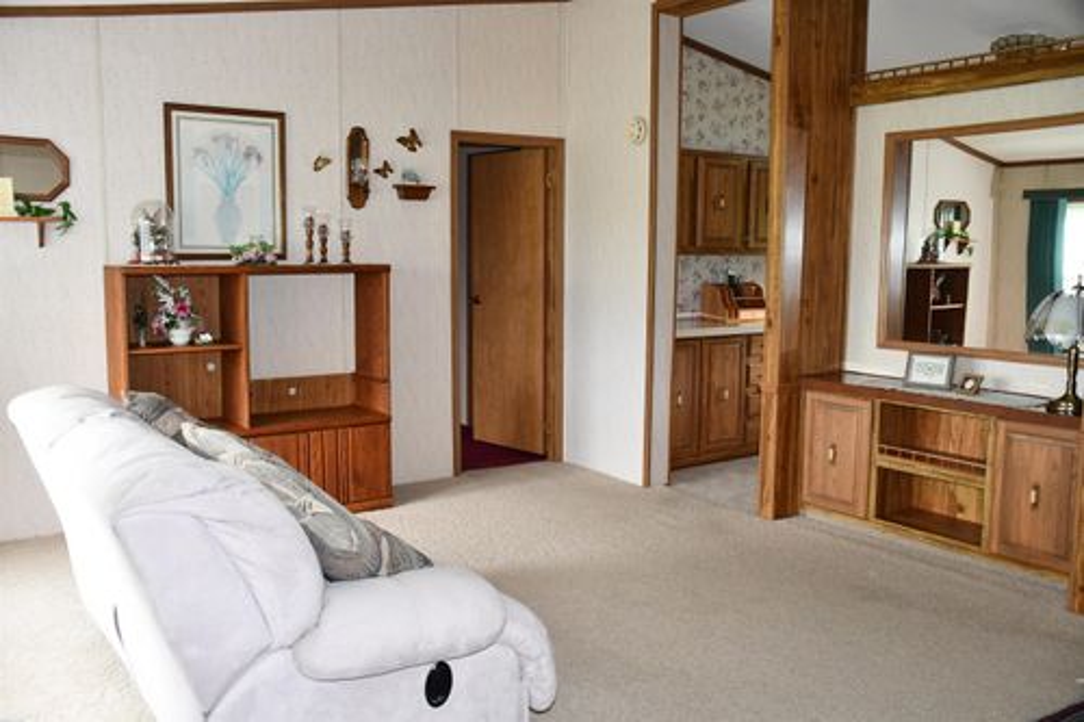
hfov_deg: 61.9
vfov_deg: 43.6
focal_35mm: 30
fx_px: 903
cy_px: 361
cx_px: 542
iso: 1600
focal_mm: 20
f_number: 3.5
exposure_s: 1/60
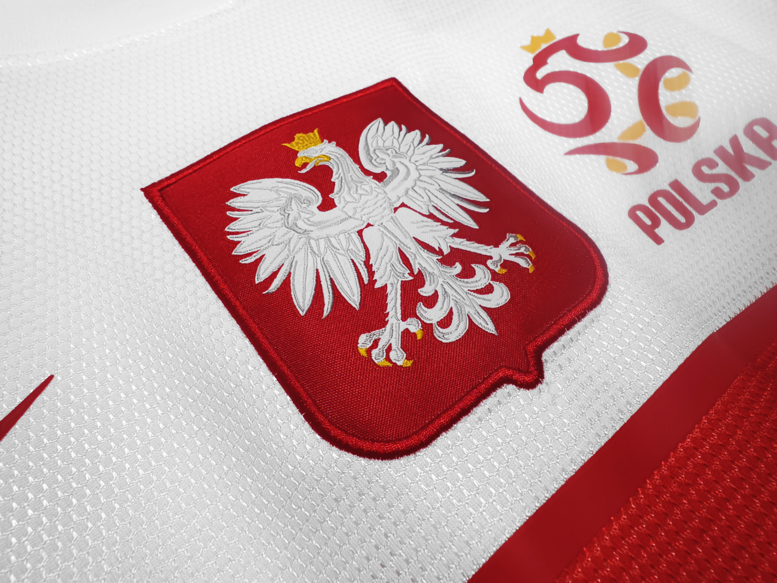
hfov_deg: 73.9
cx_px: 388
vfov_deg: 58.9
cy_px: 292
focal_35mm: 23
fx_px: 516
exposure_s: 1/50
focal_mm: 2.59
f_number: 2.2
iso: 144
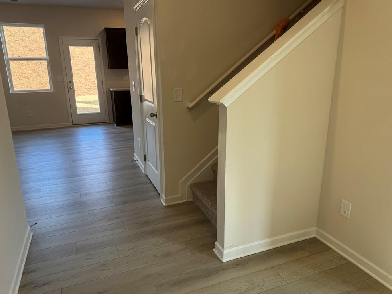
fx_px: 283
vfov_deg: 54.9
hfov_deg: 69.4
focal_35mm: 25
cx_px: 191
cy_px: 142
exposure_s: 1/170
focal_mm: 6.76
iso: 80
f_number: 1.78
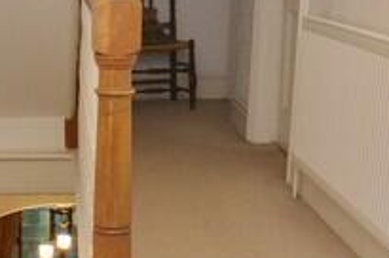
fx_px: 890
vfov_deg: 16.4
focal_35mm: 82
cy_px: 197
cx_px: 23
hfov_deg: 23.8
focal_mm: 11
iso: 800
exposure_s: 1/60
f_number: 5
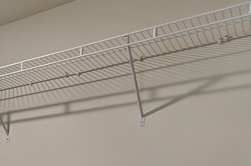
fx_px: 355
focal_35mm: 51
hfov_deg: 33.0
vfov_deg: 21.8
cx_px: -39
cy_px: 251
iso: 160
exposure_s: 1/20
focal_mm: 10
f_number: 4
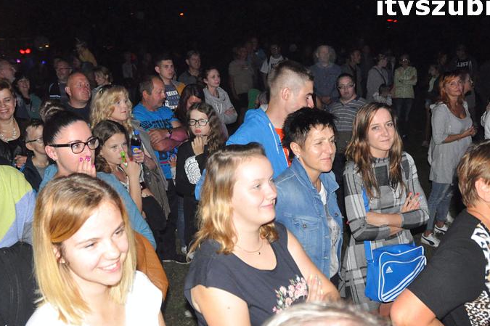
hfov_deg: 55.8
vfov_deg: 38.8
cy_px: 177
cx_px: 266
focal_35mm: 34
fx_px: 462
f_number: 5.6
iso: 3200
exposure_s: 1/60
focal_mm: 18
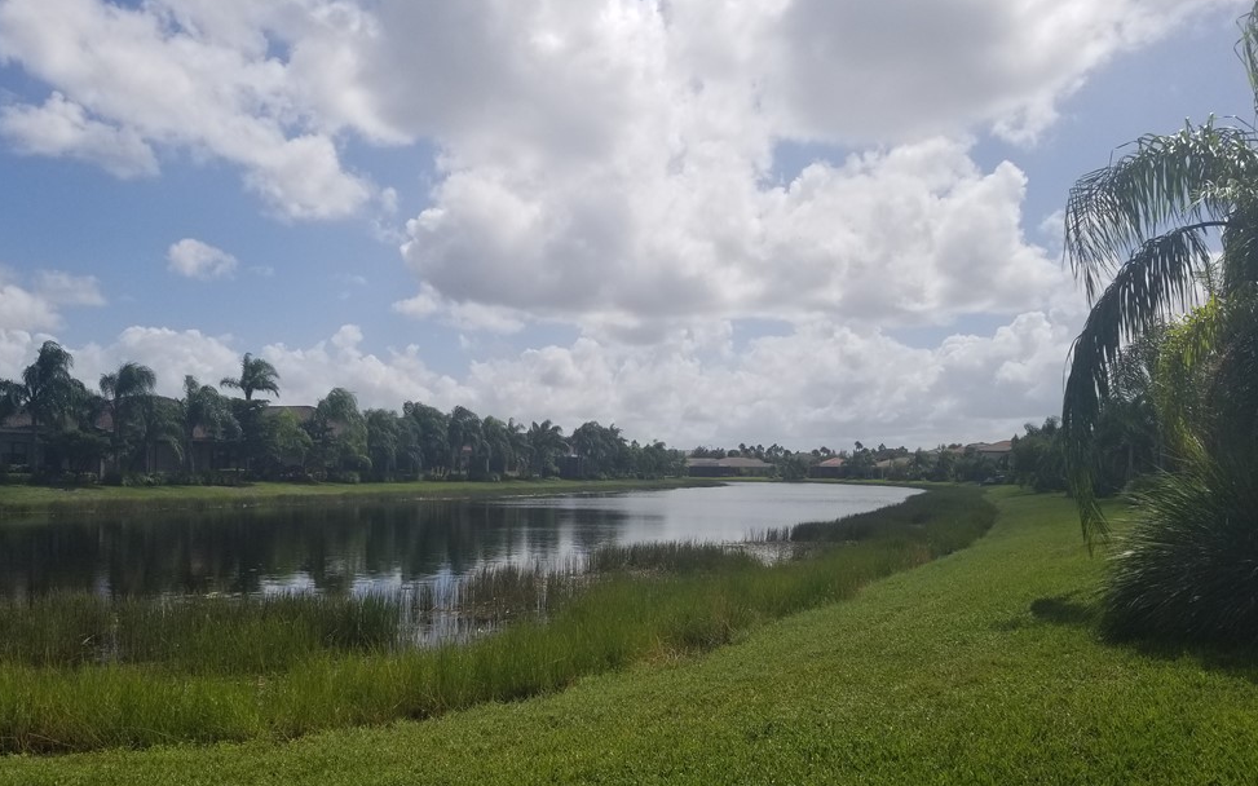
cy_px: 487
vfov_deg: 42.8
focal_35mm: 29
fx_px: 994
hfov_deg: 64.6
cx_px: 637
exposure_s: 1/6432
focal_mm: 4.25
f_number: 1.7
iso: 50
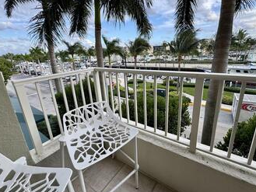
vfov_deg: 74.6
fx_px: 126
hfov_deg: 90.9
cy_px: 89
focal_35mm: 17
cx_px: 135
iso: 40
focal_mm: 2.22
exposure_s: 1/260
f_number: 2.2
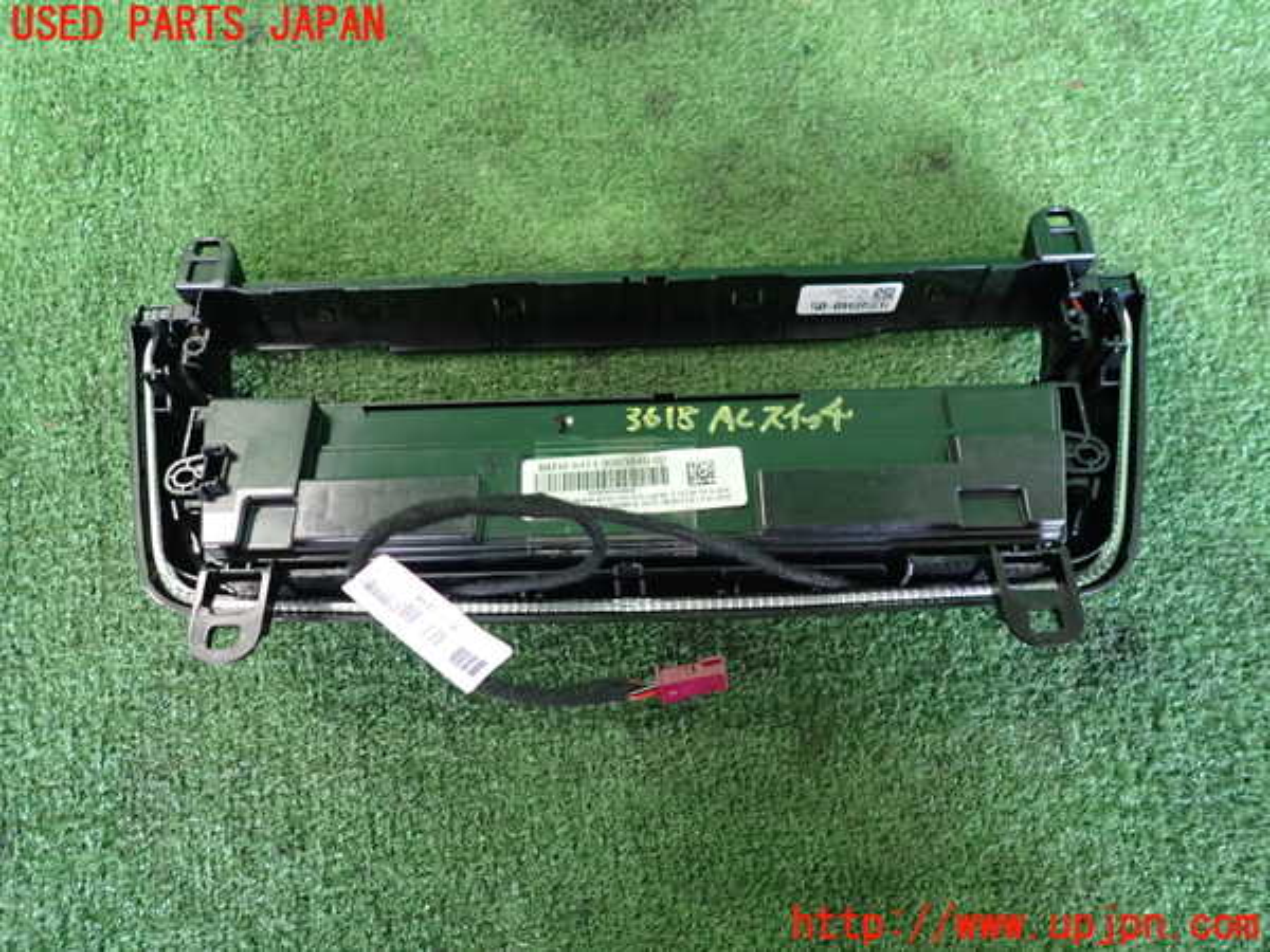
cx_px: 635
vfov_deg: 54.9
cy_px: 476
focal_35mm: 25
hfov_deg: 69.4
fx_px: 917
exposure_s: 1/30
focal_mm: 4.5
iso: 400
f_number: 2
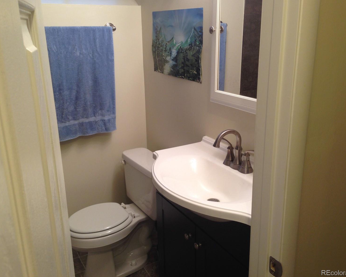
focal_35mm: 35
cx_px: 171
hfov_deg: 51.5
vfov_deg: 42.2
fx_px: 358
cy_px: 137
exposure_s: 1/20
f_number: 2.4
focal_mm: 4.12
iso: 50
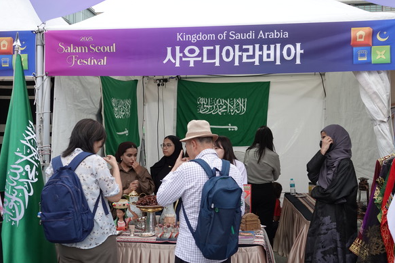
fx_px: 384
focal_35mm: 35
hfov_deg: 54.4
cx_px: 199
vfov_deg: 37.9
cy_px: 135
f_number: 2.8
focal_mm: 12.63
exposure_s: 1/40
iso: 100
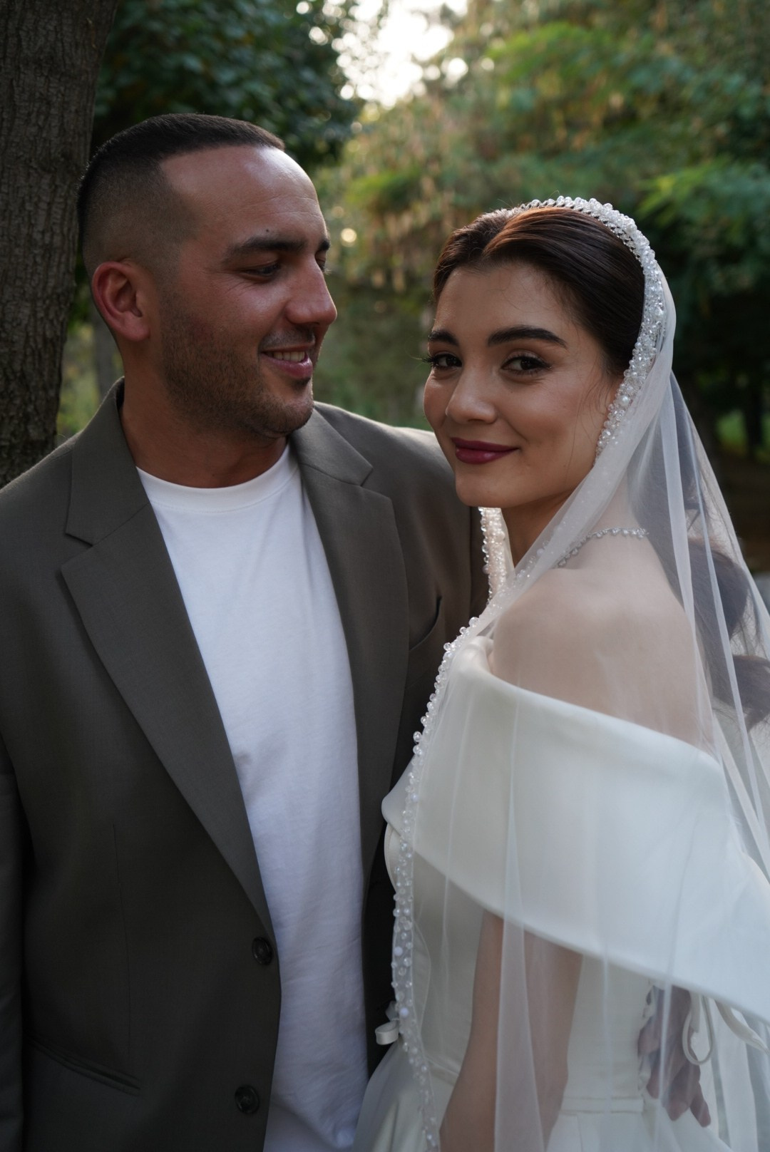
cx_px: 385
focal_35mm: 39
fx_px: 1249
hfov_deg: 34.3
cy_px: 576
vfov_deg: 49.5
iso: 640
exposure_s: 1/40
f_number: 4
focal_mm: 39
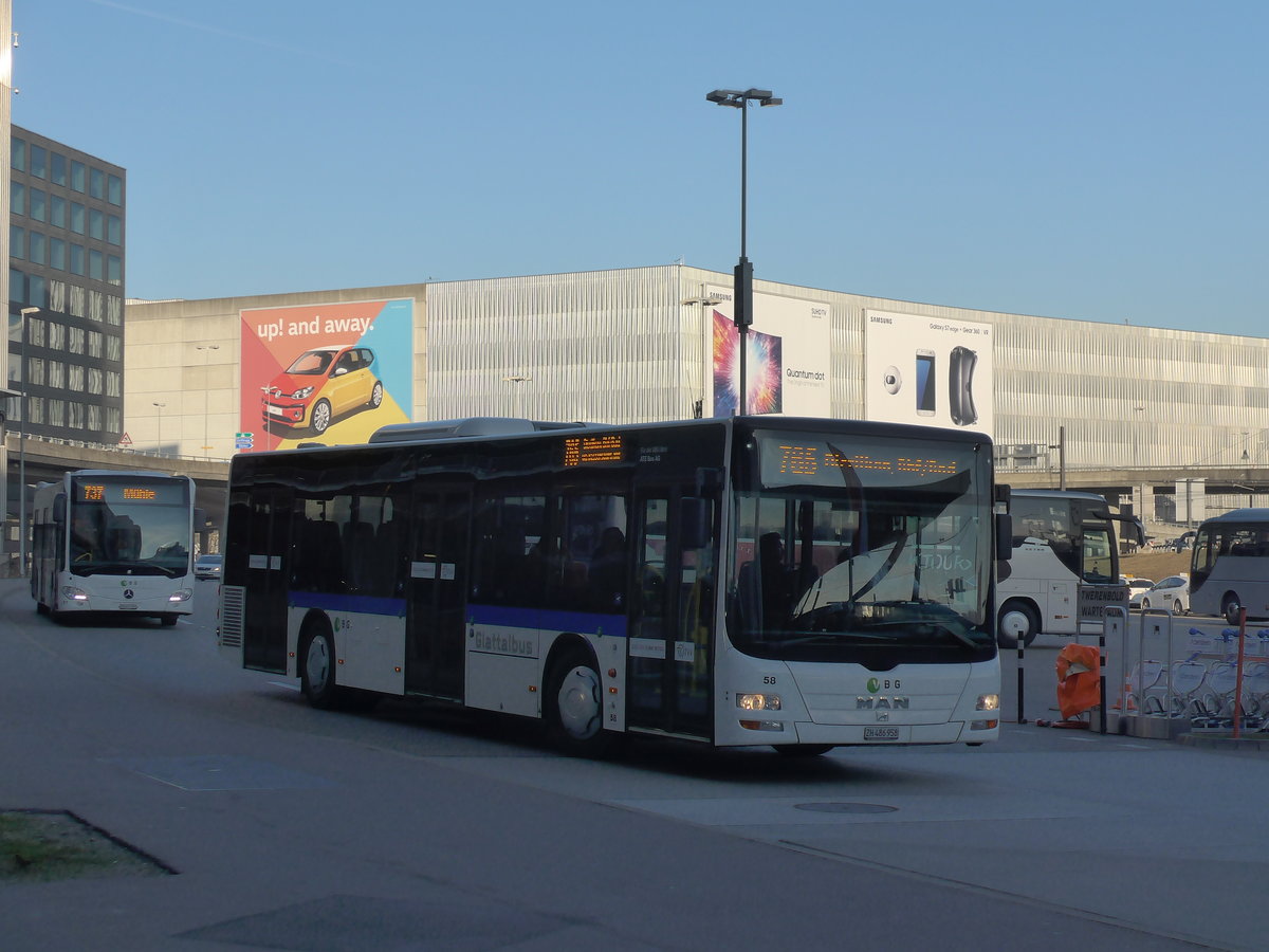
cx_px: 634
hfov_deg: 29.4
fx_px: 2420
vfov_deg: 22.3
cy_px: 476
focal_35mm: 66
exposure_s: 1/800
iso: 160
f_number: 4.5
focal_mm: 13.4
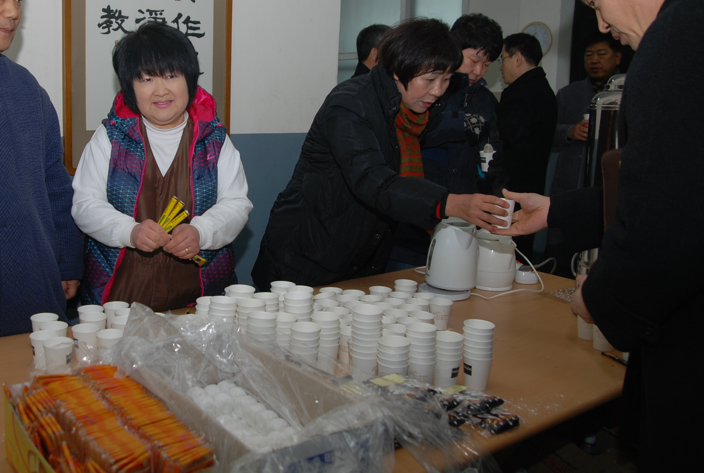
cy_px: 195
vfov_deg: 38.2
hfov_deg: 53.9
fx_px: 680
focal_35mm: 35
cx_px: 246
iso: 200
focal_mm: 17
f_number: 4
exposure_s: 1/60
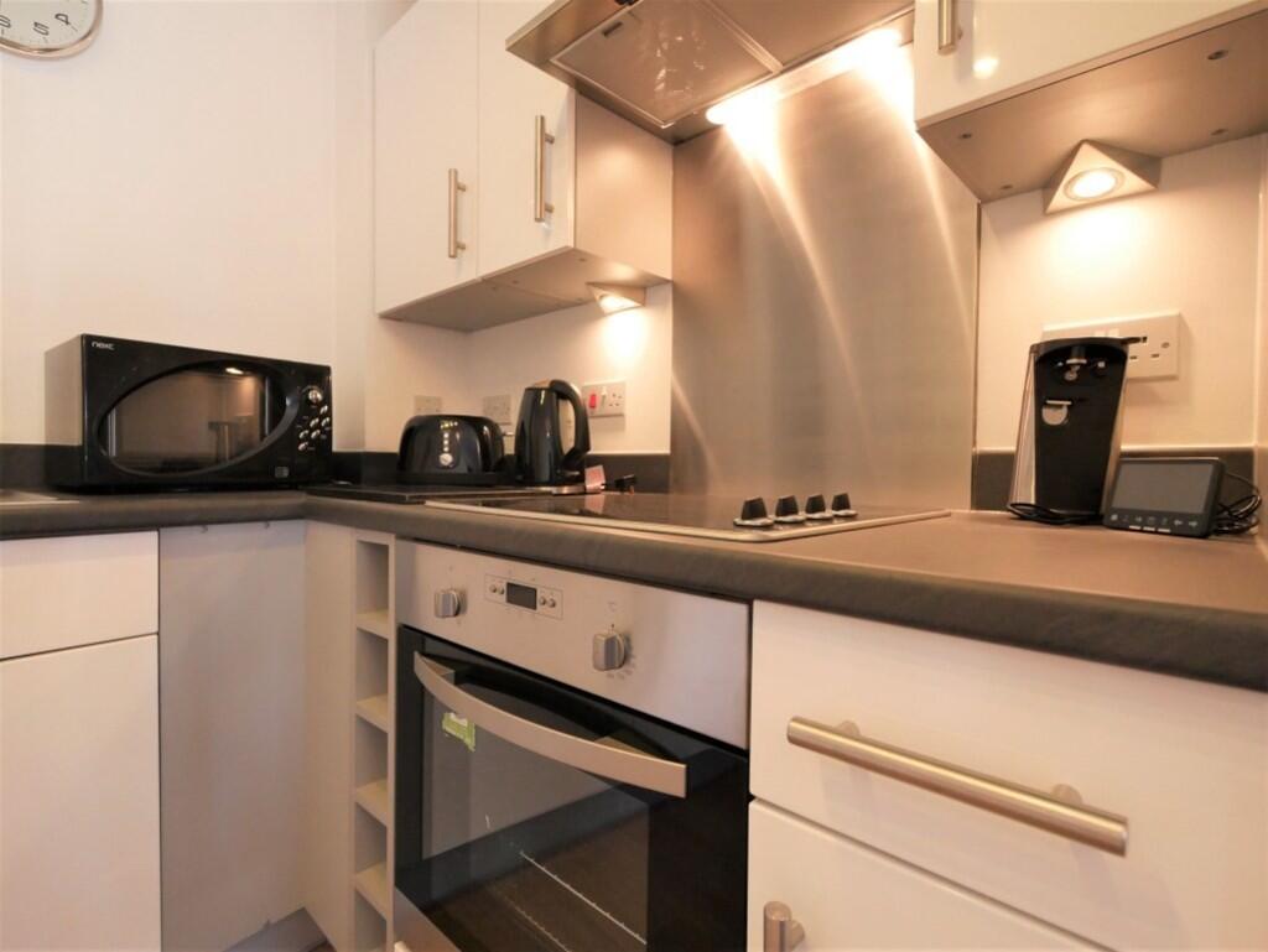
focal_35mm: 16
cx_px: 634
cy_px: 476
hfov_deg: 94.5
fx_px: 586
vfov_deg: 78.2
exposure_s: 1/60
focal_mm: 8
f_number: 4
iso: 1600
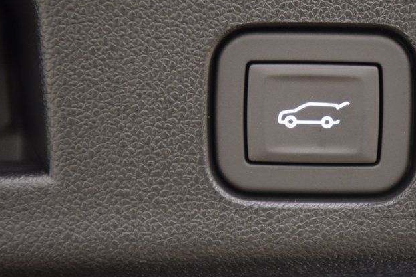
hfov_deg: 11.9
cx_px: 310
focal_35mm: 172
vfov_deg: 8.0
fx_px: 1988
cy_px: 95
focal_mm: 70
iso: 1600
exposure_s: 1/20
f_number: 2.8
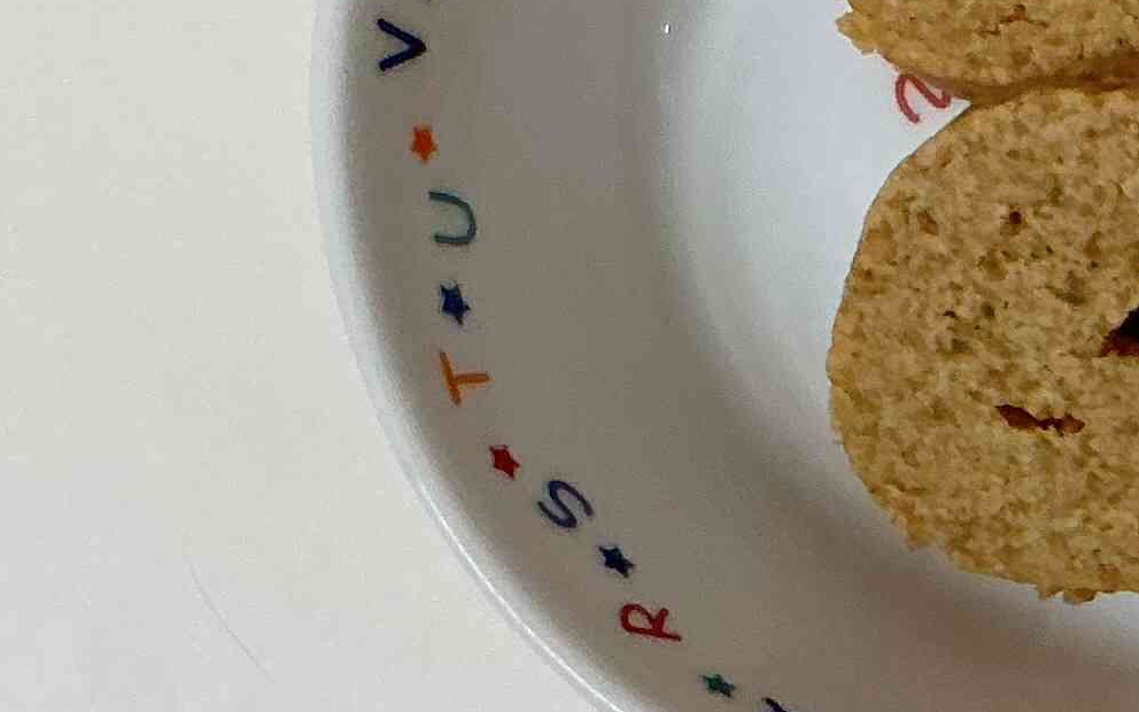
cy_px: 380
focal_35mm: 125
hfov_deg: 14.5
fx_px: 3880
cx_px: 2112
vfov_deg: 10.5
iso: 50
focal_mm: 3
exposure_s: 1/60
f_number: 1.8
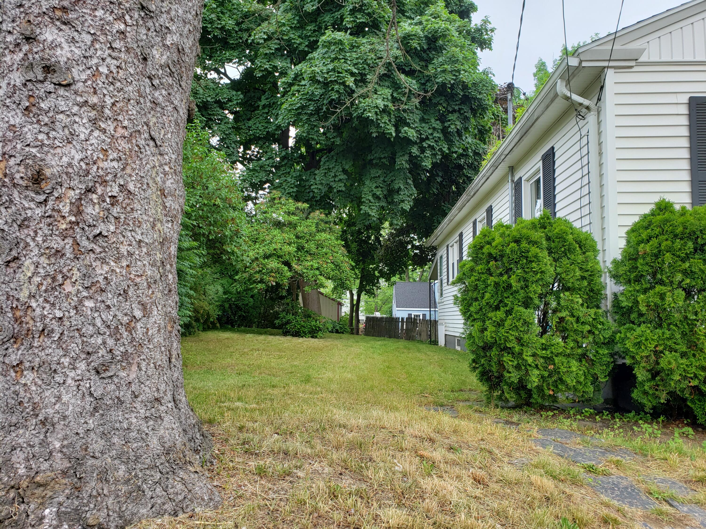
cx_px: 353
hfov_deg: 67.3
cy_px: 264
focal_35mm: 26
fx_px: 530
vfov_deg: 53.1
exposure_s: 1/303
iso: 50
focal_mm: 4.3
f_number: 2.4
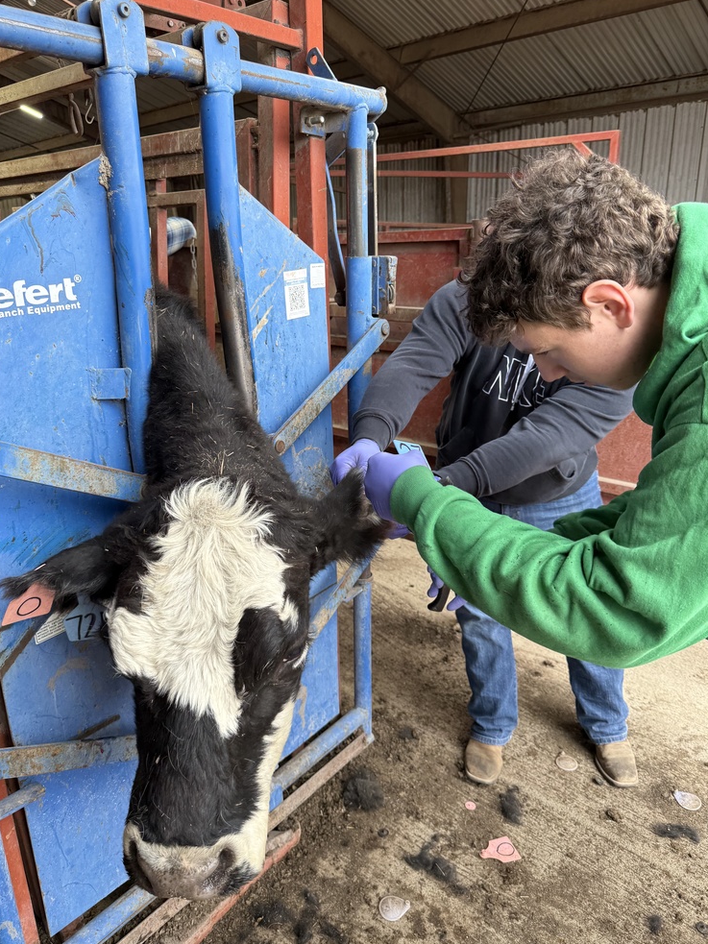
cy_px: 469
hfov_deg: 54.9
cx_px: 343
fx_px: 682
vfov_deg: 69.4
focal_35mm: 25
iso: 80
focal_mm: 6.76
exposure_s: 1/143
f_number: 1.78
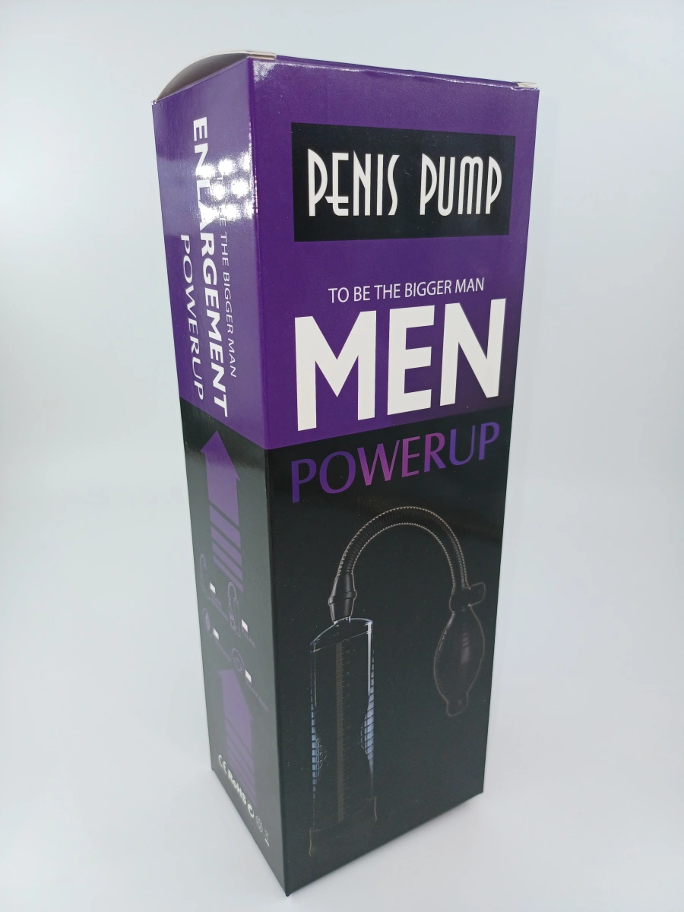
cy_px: 456
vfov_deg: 69.4
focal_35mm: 25
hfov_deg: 54.9
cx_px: 342
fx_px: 659
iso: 50
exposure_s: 1/336
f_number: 1.8
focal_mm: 4.65
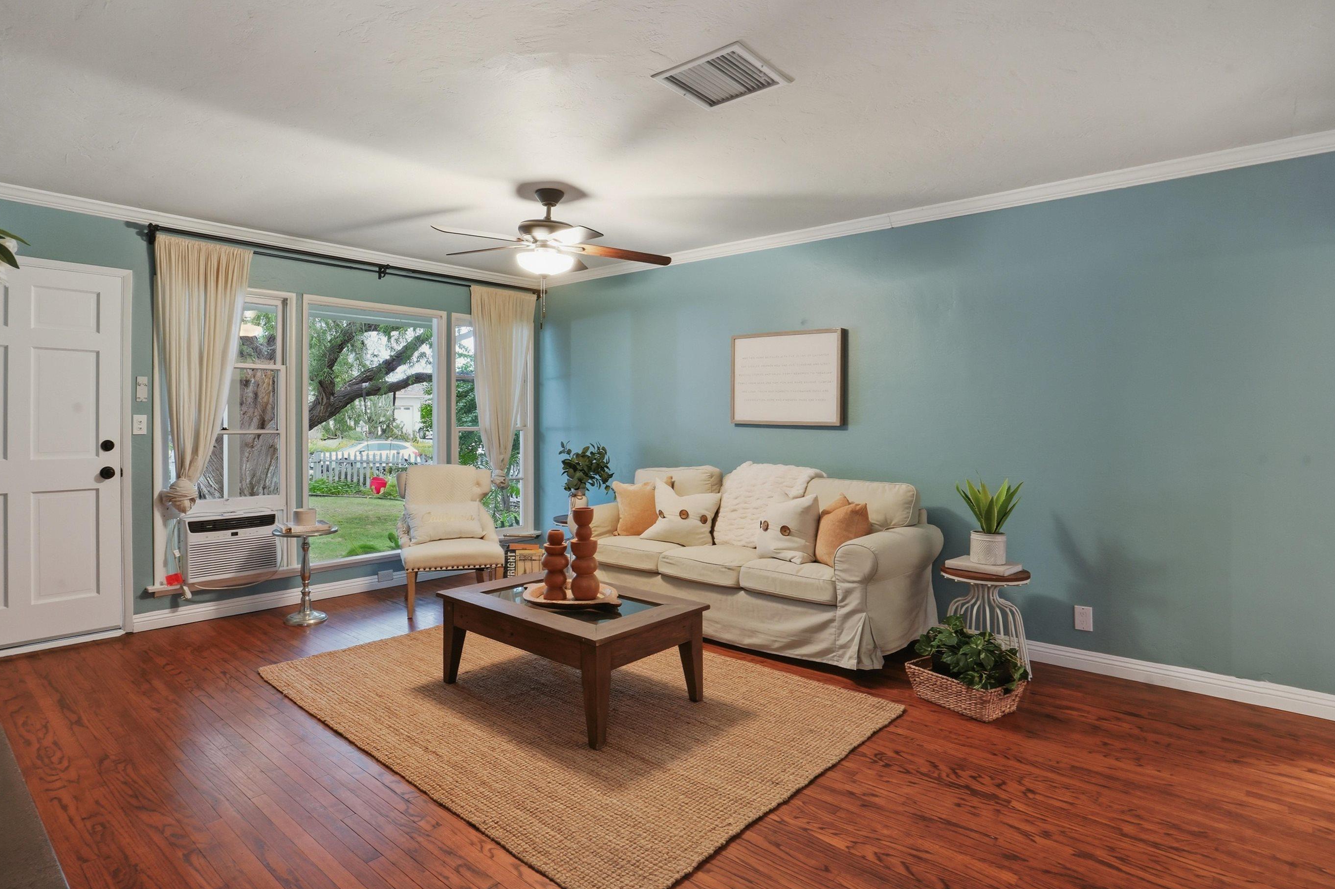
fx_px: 667
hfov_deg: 89.9
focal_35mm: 18
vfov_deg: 67.3
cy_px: 413
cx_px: 626
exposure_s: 1/10
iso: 640
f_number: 11
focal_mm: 16
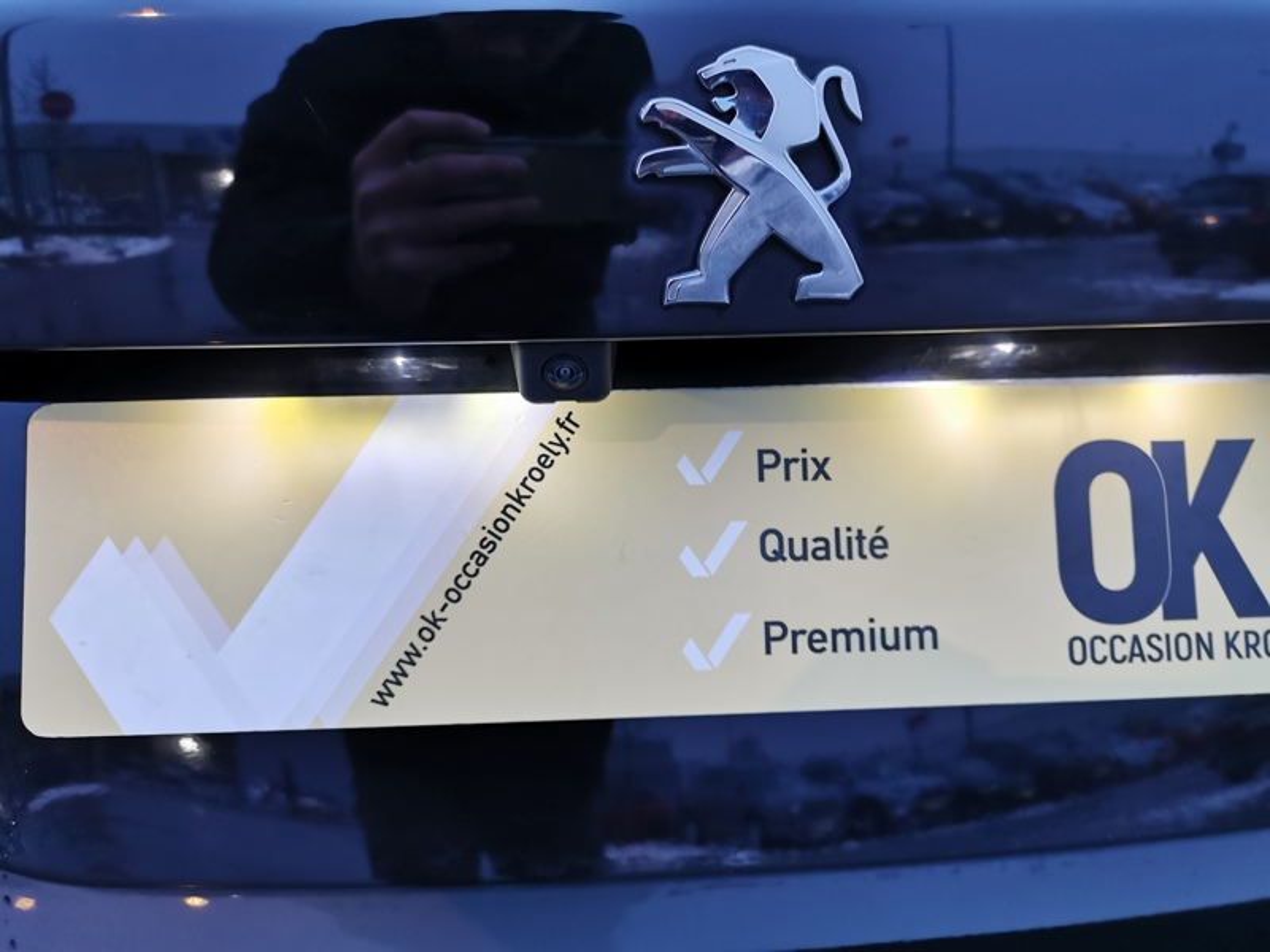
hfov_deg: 65.3
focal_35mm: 27
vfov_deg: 51.4
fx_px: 991
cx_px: 635
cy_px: 476
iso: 250
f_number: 1.8
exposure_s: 1/100
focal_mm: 5.58
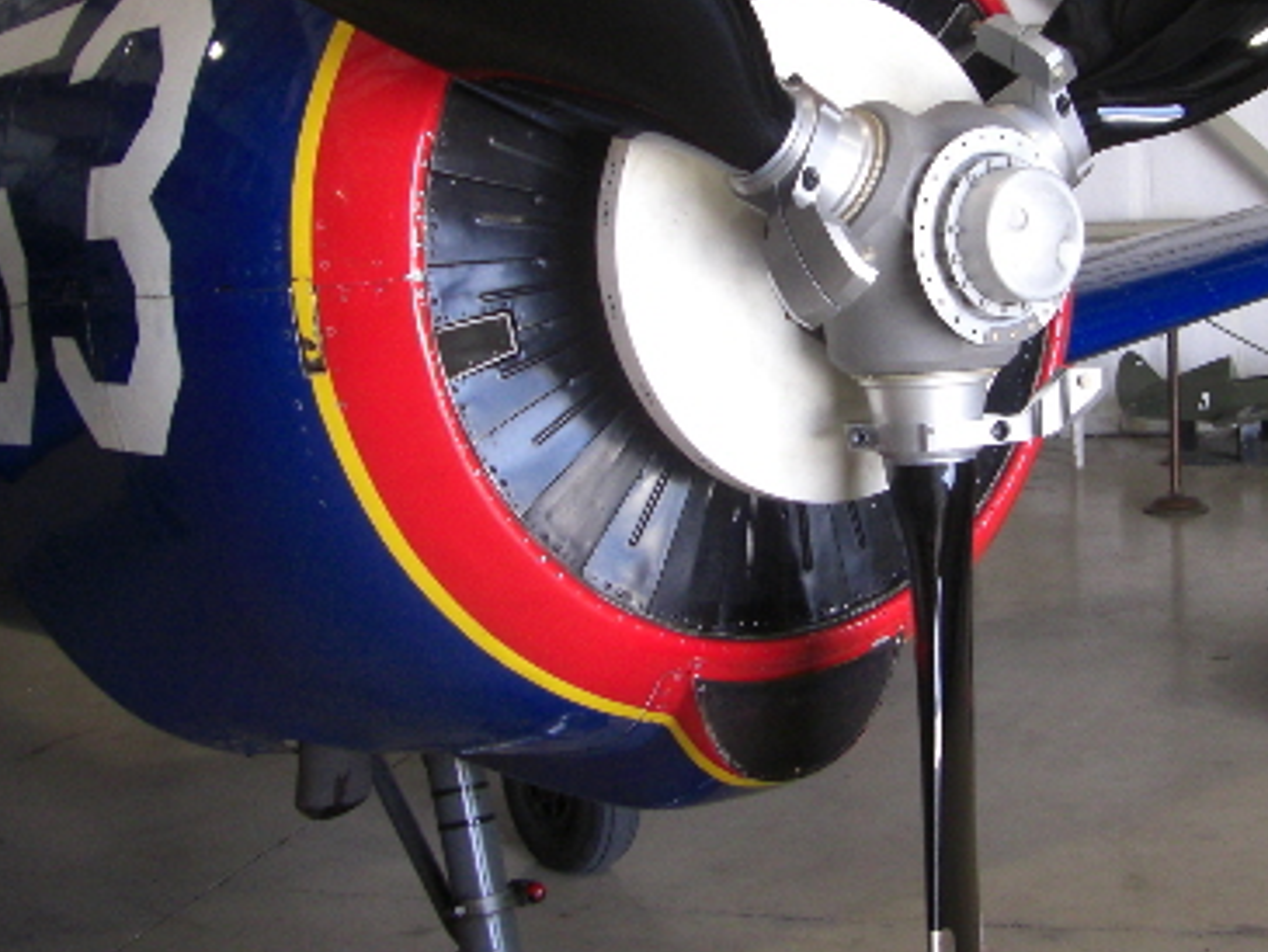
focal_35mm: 59
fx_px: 2162
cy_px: 328
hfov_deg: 32.5
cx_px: 816
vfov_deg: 24.7
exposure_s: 1/40
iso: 200
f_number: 3.4
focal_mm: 6.3
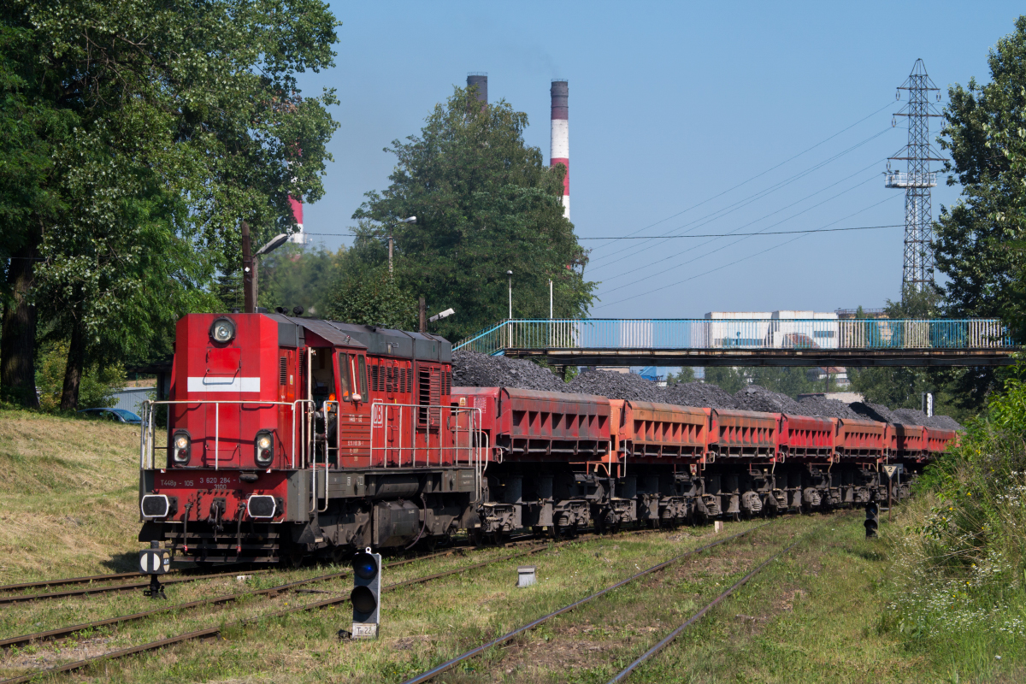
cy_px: 342
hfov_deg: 17.1
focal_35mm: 120
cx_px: 513
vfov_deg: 11.4
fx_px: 3420
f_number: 9
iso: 200
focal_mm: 80
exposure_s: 1/500
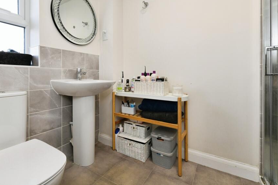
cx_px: 118
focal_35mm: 18
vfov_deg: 66.9
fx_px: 139
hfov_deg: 89.4
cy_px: 77
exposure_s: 1/60
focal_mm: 15
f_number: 8
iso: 800
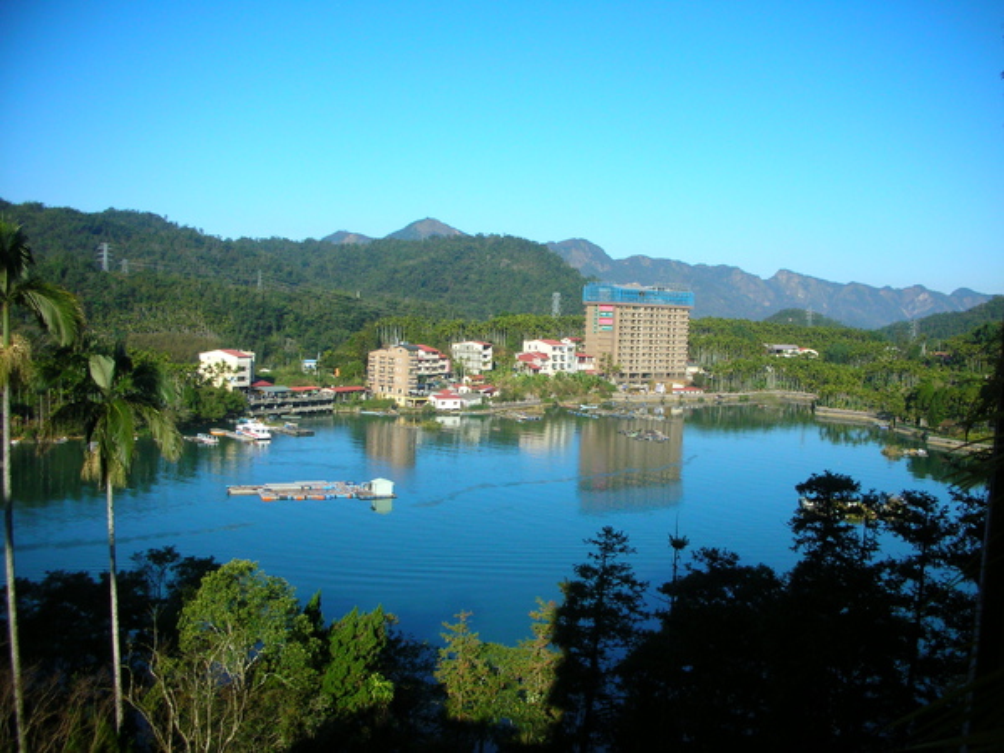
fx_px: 1015
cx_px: 502
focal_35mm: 35
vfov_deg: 40.7
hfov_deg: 52.6
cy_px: 376
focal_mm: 5.8
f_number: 8.5
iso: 50
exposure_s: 1/133
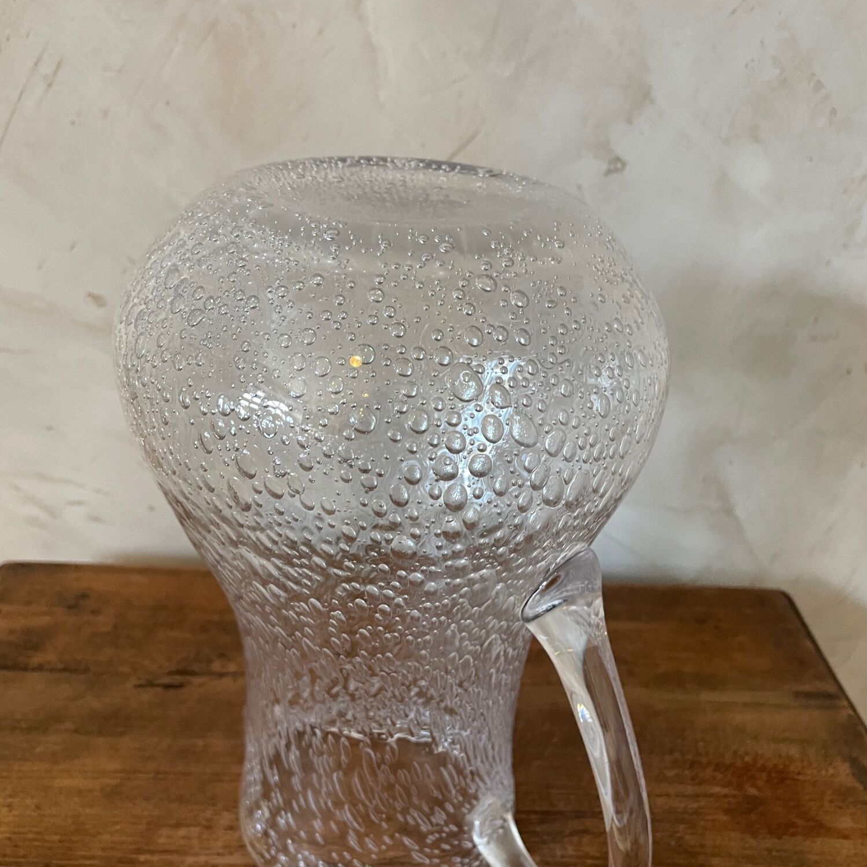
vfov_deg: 51.8
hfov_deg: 52.5
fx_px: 878
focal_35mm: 31
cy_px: 558
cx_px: 438
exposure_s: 1/50
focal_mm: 4.2
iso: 320
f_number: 1.6
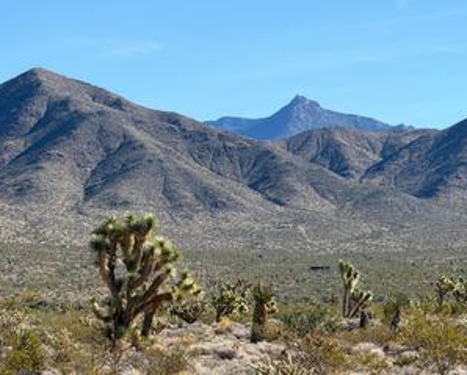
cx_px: 231
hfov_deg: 13.7
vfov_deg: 11.0
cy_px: 238
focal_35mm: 141
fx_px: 1951
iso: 32
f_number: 2.8
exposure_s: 1/631
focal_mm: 16.89
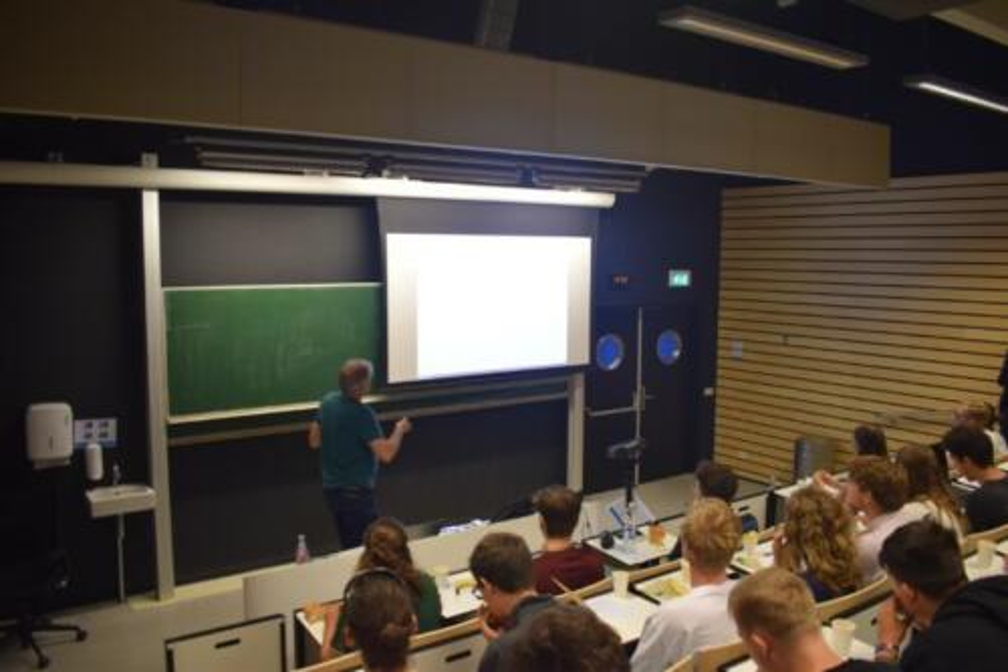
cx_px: 504
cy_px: 336
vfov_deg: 43.6
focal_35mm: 30
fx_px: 840
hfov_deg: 61.9
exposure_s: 1/60
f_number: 4
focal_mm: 20
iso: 720
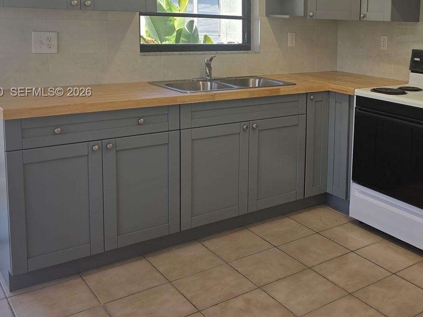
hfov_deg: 44.1
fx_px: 501
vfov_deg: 34.6
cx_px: 322
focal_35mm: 41
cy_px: 93
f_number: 1.7
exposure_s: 1/149
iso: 12
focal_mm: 6.3
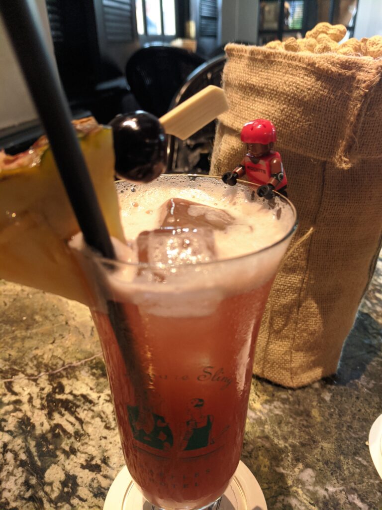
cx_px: 191
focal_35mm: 26
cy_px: 255
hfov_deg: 53.1
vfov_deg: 67.3
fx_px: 383
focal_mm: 4.67
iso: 921
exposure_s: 1/30
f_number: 2
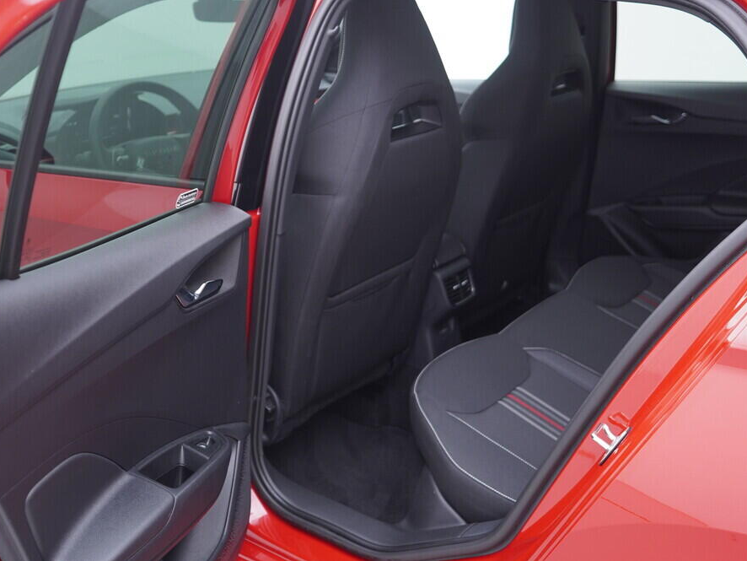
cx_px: 352
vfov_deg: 36.0
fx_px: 863
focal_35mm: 40
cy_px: 274
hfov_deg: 46.8
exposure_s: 1/40
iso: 250
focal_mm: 24
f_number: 2.8
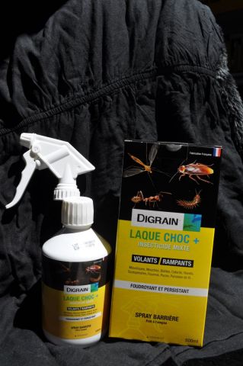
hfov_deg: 36.8
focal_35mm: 36
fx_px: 365
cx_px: 122
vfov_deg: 53.2
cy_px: 183
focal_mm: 24
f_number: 9
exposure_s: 1/160
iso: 200
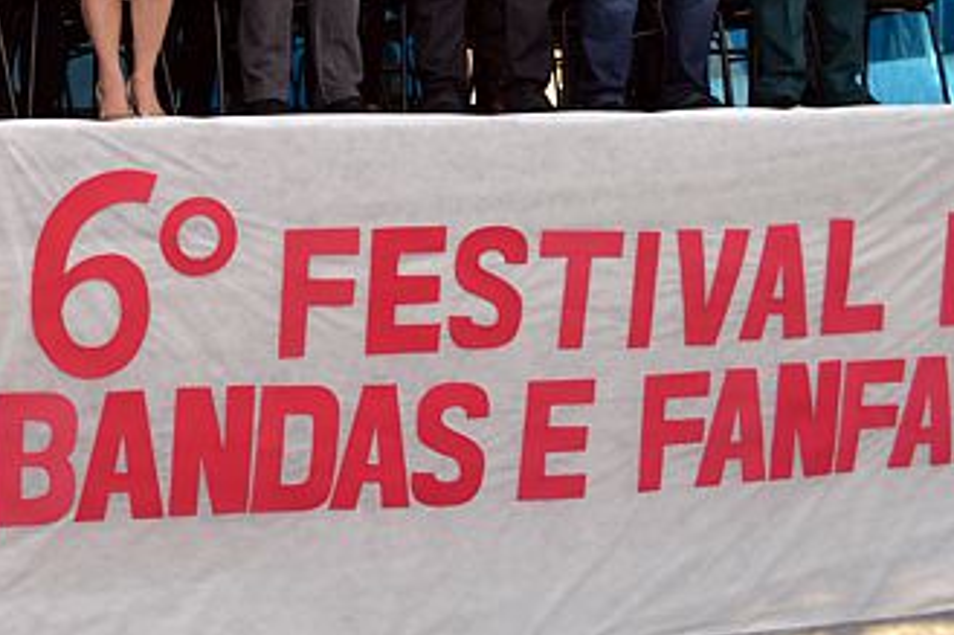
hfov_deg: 26.2
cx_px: -12
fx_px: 1933
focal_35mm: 73
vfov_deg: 17.9
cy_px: -74
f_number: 5.6
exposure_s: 1/60
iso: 100
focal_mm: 20
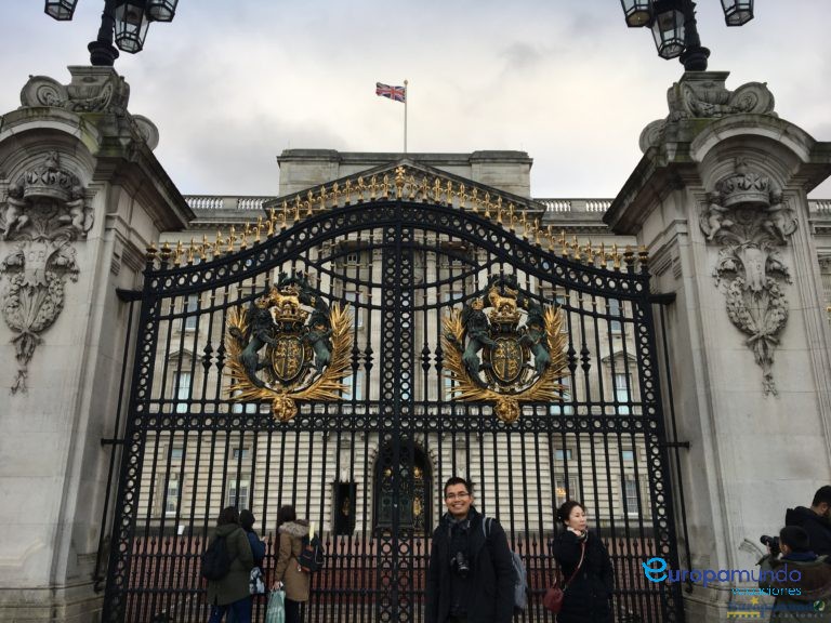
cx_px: 416
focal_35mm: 29
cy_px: 312
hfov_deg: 61.7
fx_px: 696
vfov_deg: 48.2
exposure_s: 1/127
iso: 25
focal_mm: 4.15
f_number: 2.2
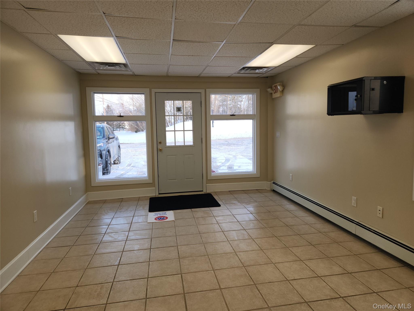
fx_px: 275
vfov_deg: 58.9
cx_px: 207
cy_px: 156
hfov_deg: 73.9
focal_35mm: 23
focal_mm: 5.4
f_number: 1.8
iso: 20
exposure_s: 1/124
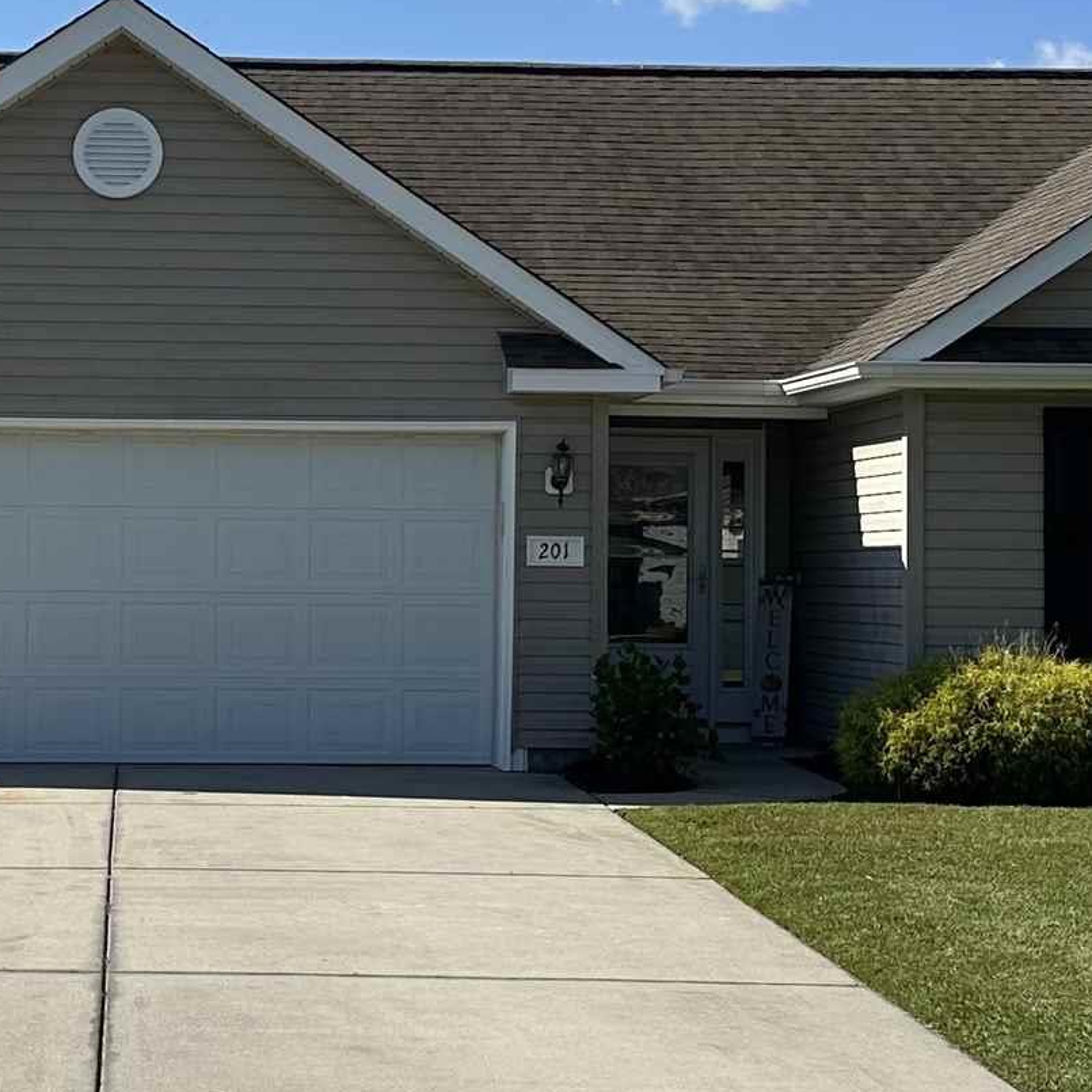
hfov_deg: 21.3
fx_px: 2891
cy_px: 491
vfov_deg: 21.4
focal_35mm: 81
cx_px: 307
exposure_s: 1/5525
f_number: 1.78
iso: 80
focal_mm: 6.86
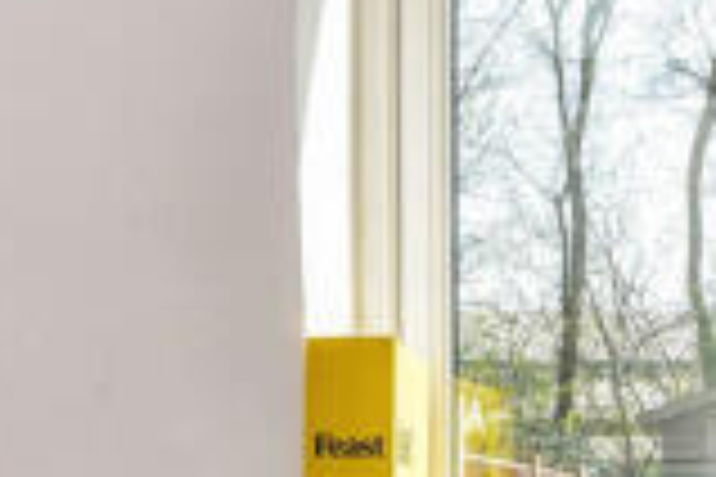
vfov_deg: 13.6
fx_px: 1969
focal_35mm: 99
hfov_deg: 20.6
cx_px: 405
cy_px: 502
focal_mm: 24
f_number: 9
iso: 640
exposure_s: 1/160
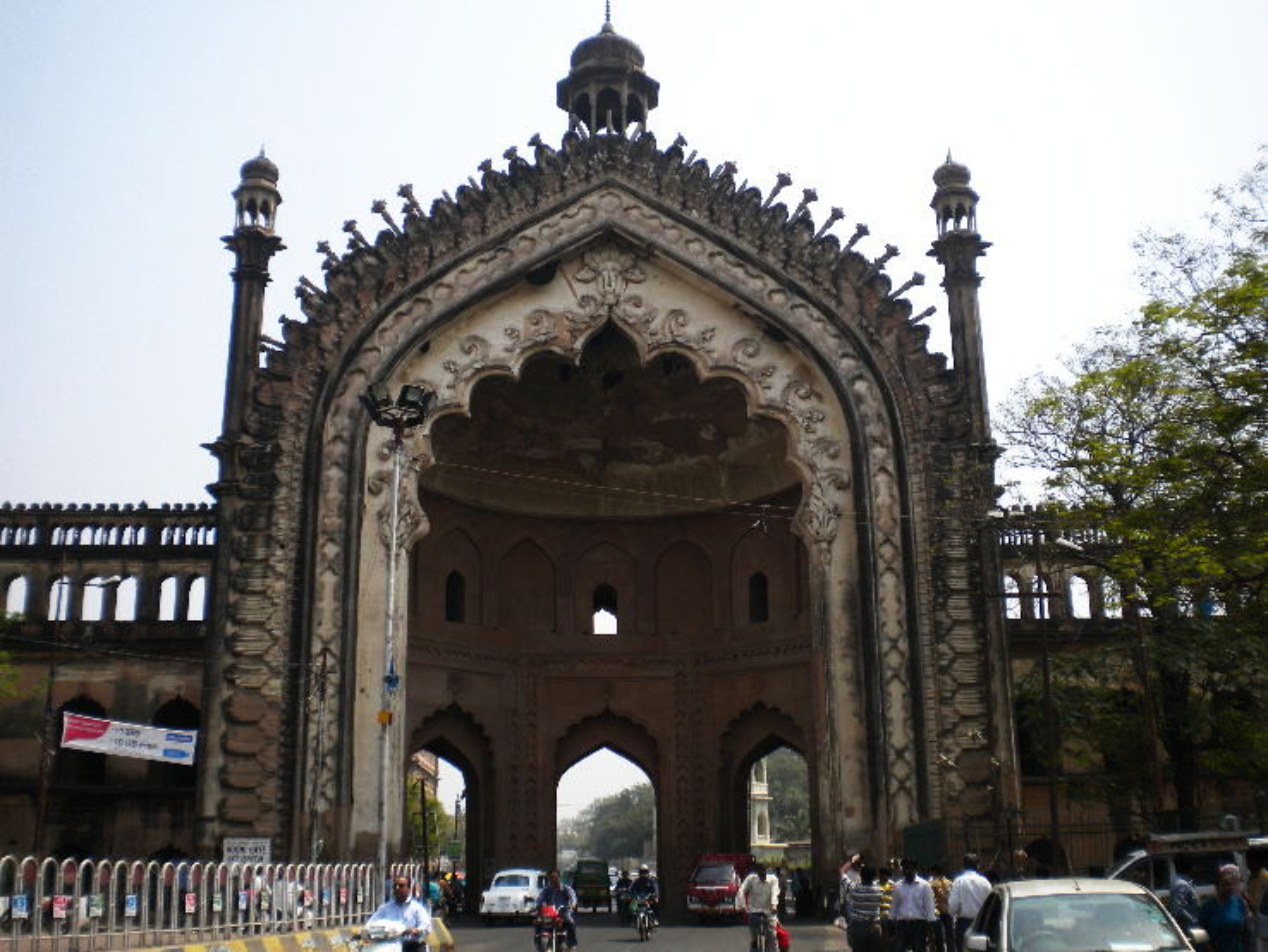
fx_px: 1282
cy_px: 476
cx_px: 634
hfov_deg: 52.6
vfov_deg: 40.7
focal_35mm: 35
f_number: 4.6
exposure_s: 1/600
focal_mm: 6.3
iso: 80
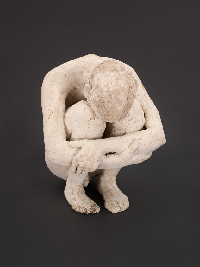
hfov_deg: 28.6
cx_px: 100
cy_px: 134
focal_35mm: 51
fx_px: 393
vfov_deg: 37.5
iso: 64
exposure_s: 1/125
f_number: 13
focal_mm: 80
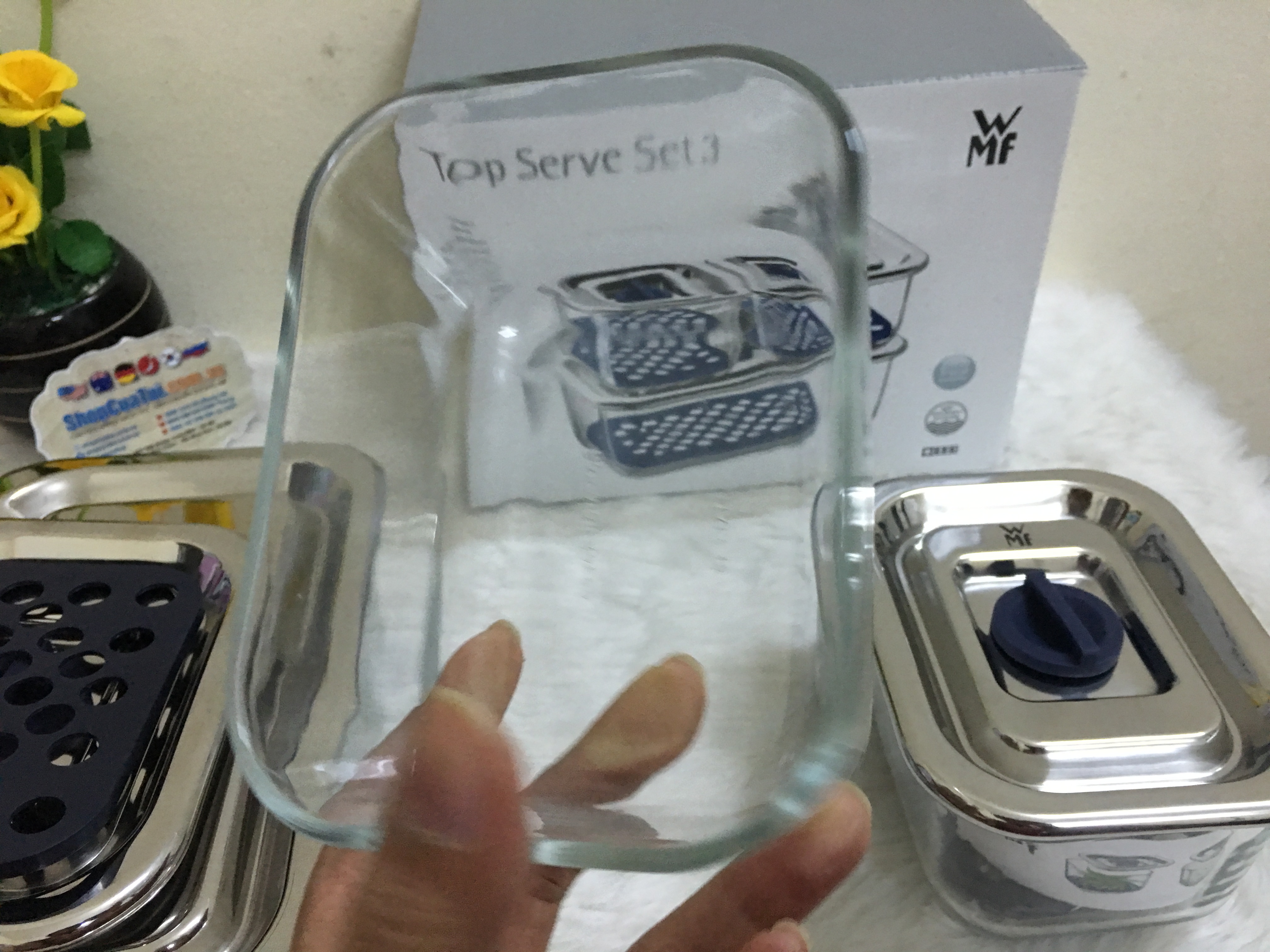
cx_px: 635
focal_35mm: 29
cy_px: 476
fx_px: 1064
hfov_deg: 61.7
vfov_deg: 48.2
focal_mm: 4.15
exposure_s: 1/10
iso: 80
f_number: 2.2
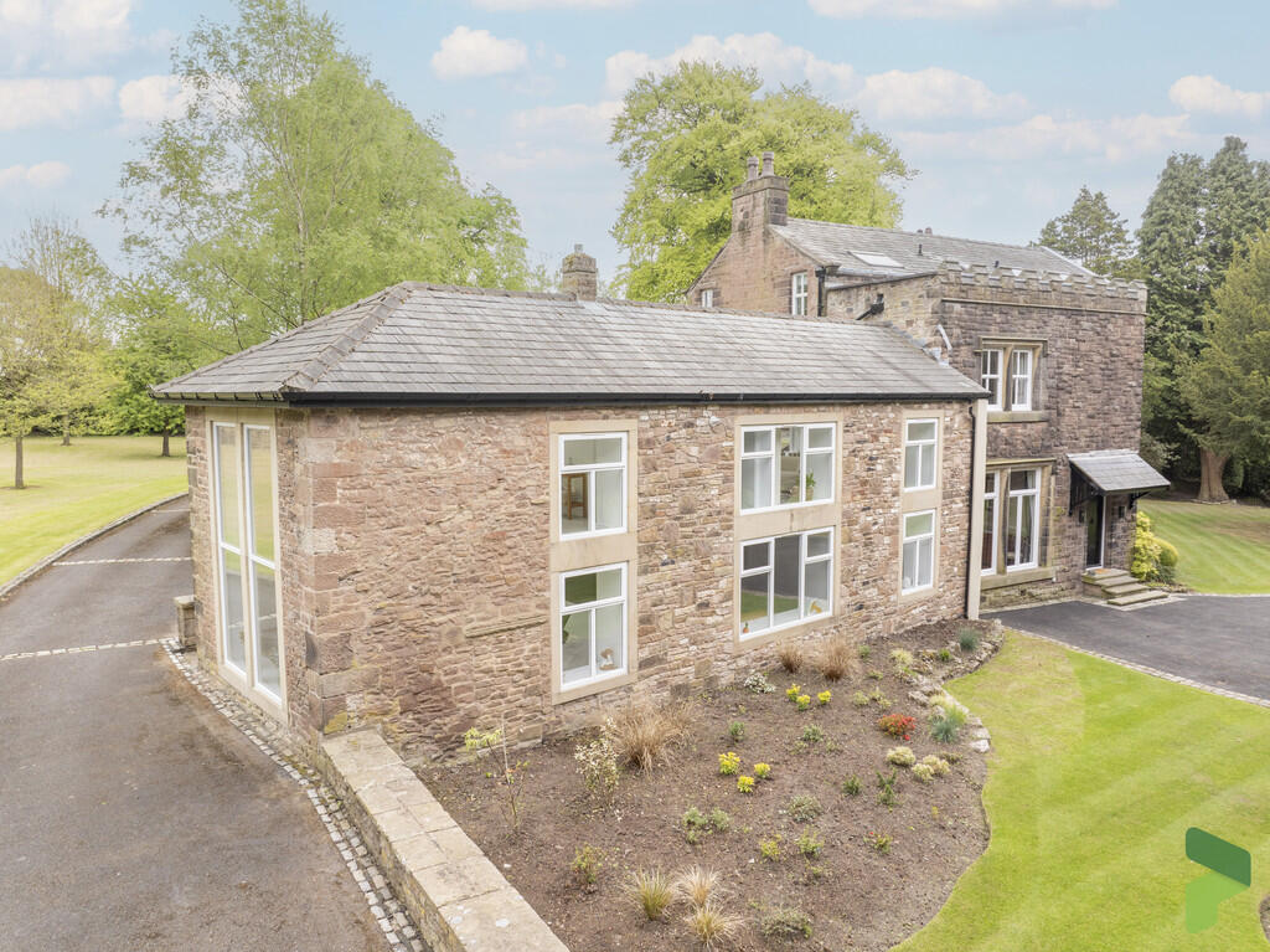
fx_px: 880
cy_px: 476
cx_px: 635
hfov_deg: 71.6
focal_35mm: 24
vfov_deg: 56.8
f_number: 3.2
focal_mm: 12.29
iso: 100
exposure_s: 1/240
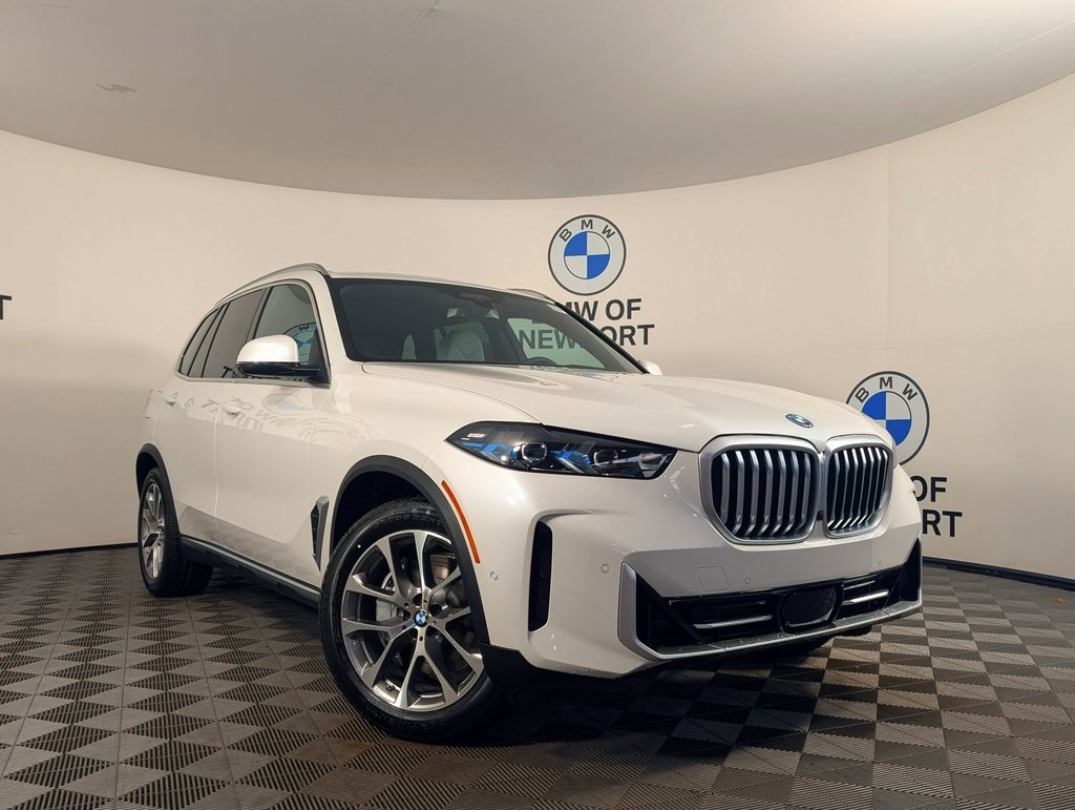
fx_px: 746
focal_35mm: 24
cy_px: 405
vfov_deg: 56.9
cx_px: 538
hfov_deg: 71.5
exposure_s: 1/79.2
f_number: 1.68
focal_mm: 6.9
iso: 22
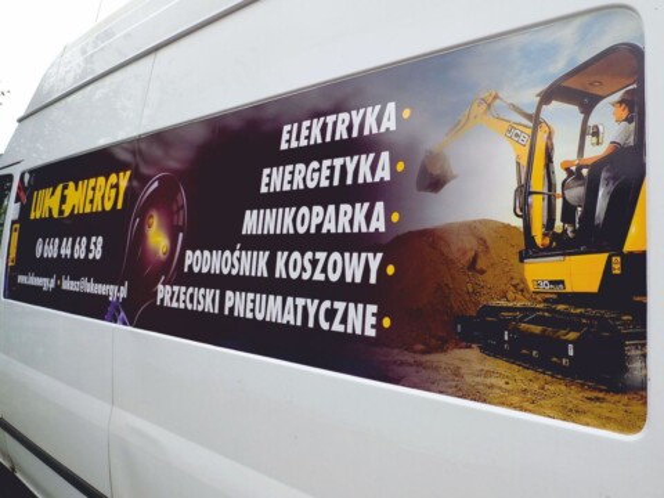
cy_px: 249
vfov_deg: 41.8
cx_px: 332
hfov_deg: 54.0
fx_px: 652
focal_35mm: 34
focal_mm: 6.1
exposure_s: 1/800
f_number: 3.4
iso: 80
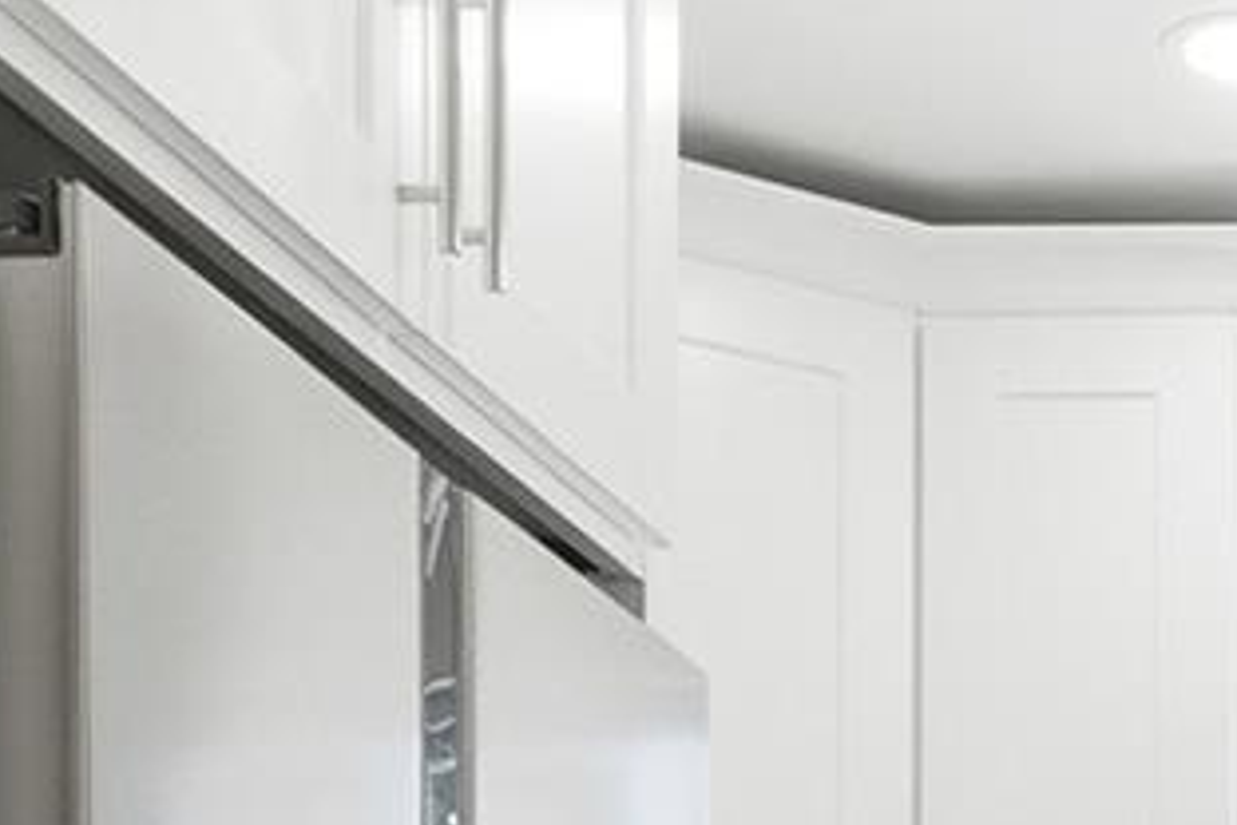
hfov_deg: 17.7
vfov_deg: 12.0
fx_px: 3608
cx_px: 1788
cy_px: 1483
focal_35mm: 105
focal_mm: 16
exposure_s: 1/2000
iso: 500
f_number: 8
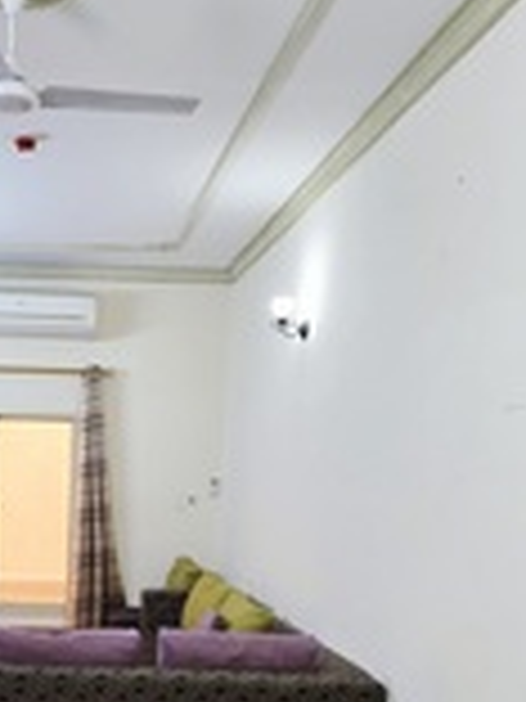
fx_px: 770
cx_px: 38
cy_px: 578
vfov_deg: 46.0
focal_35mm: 38
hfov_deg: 35.2
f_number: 1.9
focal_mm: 2.2
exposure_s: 1/101
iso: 250
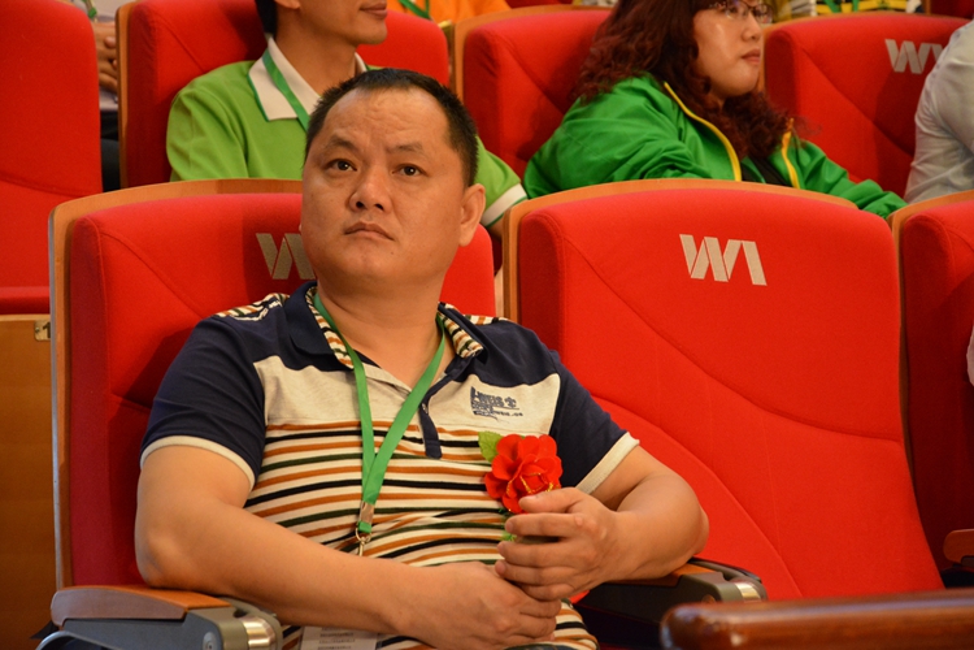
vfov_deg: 10.8
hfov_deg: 16.1
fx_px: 3449
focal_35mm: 128
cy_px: 325
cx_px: 487
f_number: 5.6
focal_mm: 85
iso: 2800
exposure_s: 1/30
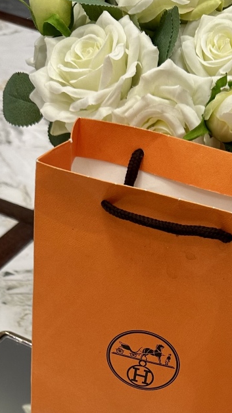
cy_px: 414
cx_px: 189
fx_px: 657
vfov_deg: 32.1
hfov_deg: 19.8
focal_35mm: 60
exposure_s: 1/100
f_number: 1.78
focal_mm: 6.86
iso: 160
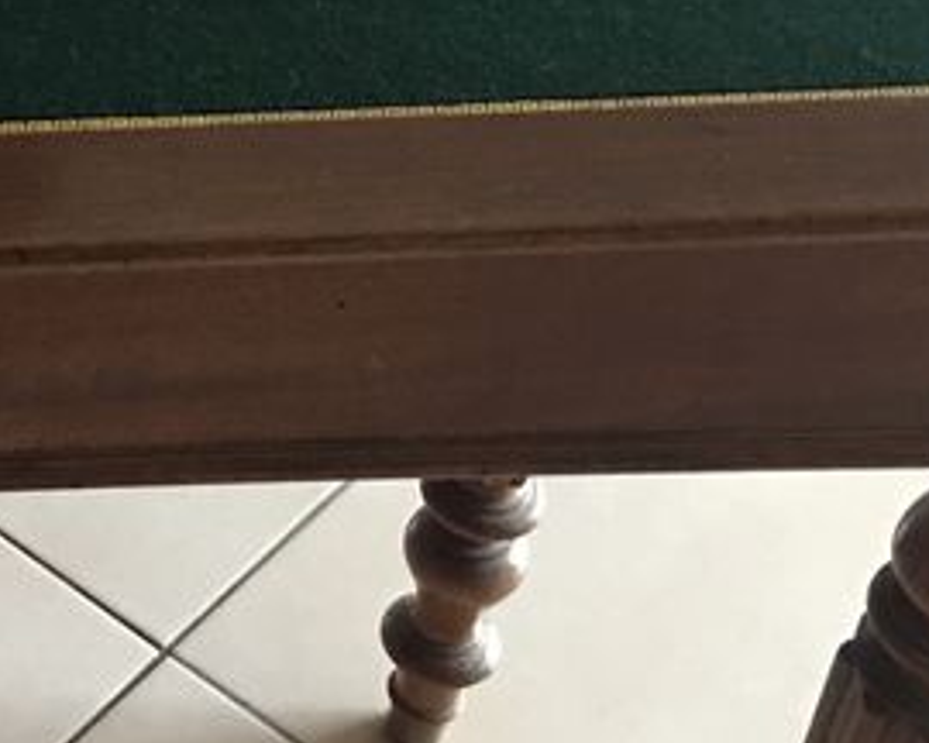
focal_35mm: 105
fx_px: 2887
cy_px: 62
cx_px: -385
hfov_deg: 16.9
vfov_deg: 14.5
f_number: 2.2
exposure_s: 1/8
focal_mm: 4.15
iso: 125
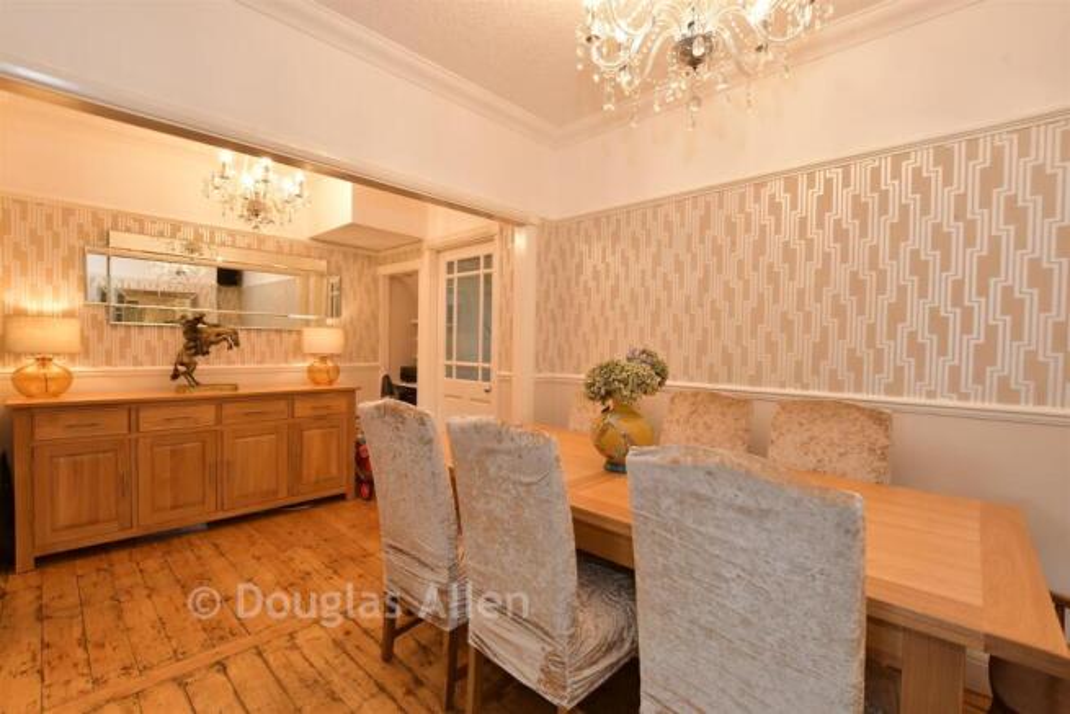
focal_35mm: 15
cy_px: 357
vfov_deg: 77.4
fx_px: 446
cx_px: 535
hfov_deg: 100.4
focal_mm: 10
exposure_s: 1/10
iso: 250
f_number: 8
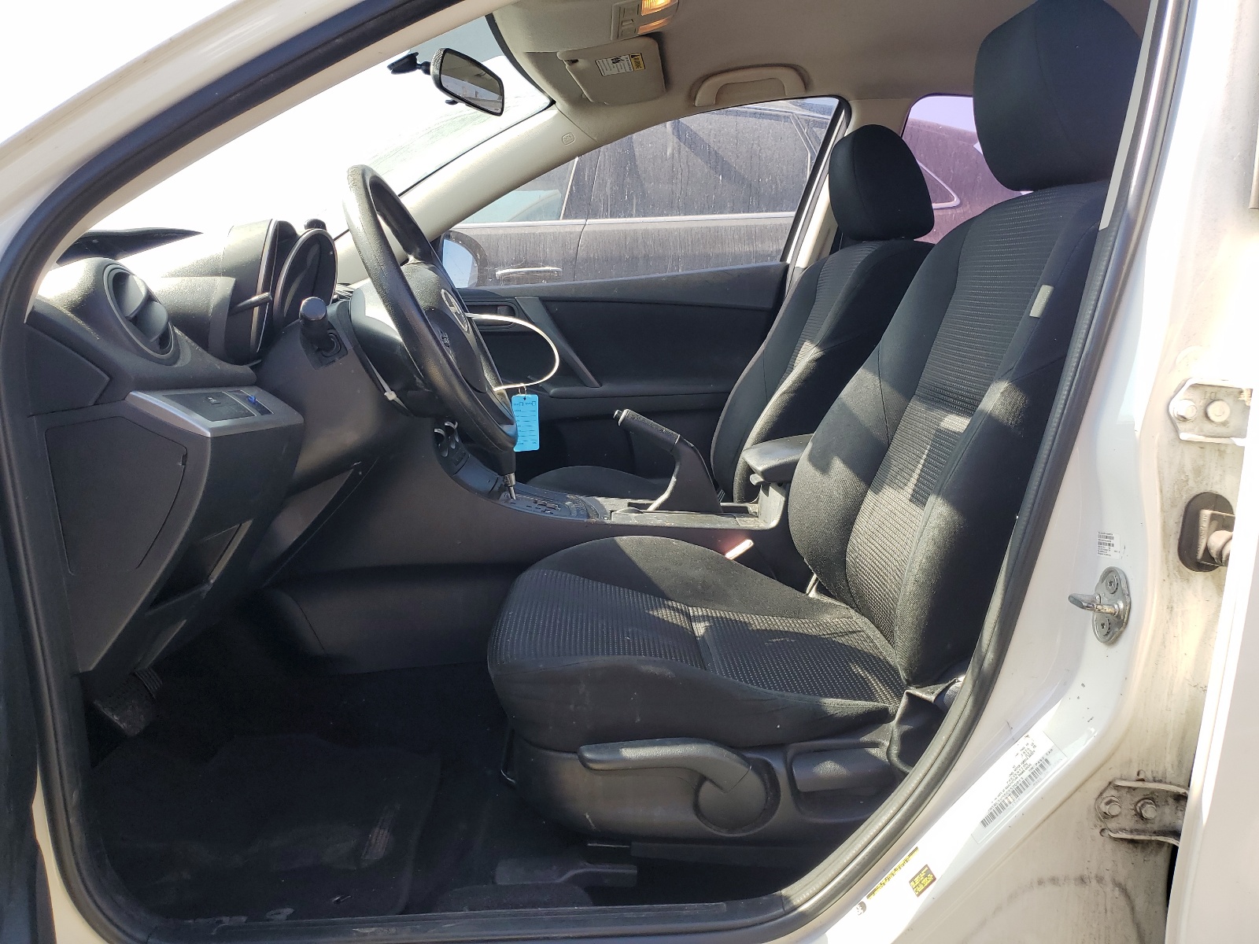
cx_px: 630
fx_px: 946
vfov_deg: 53.1
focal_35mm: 26
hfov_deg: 67.3
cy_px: 472
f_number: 1.5
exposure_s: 1/435
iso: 50
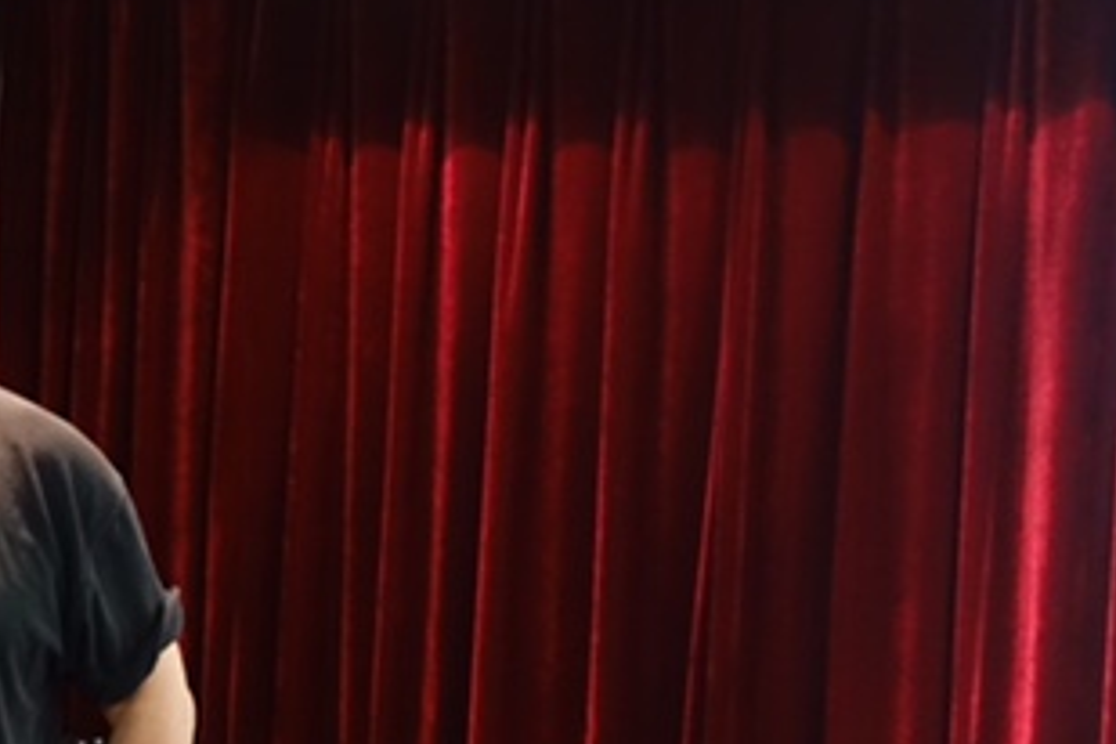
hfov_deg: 23.4
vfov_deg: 16.1
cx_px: 137
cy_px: 448
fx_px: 2635
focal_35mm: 85
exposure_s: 1/50
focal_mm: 15.1
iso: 2500
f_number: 2.8
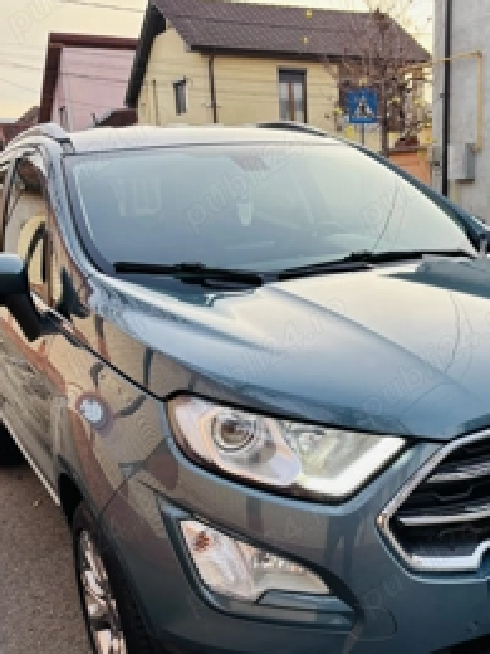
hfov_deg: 35.4
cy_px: 400
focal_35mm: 40
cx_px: 352
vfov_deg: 46.5
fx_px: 755
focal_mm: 5.96
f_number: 1.6
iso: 40
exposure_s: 1/152
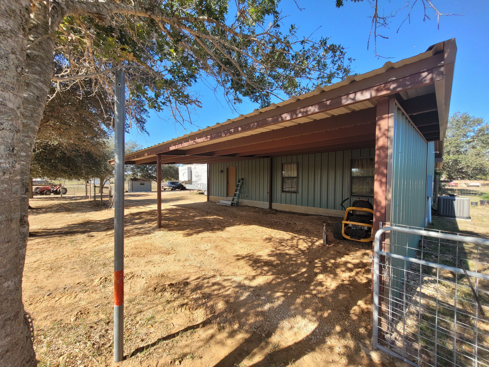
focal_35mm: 13
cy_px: 184
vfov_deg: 89.9
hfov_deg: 106.2
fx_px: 184
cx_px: 244
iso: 40
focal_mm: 1.74
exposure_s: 1/583
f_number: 2.2
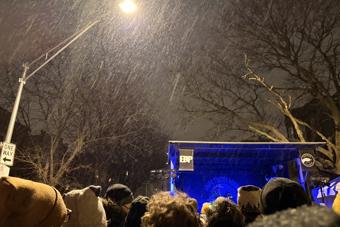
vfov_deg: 46.4
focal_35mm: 28
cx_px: 170
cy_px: 106
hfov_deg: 65.5
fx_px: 264
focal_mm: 5.96
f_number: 1.6
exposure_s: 1/30
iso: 800
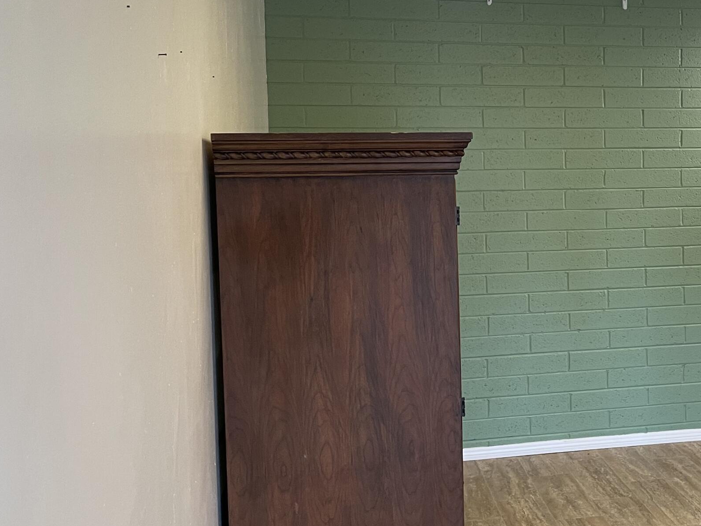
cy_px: 238
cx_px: 601
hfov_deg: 37.0
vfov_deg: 29.7
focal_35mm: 49
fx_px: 992
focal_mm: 4.2
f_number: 1.6
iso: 100
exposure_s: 1/60
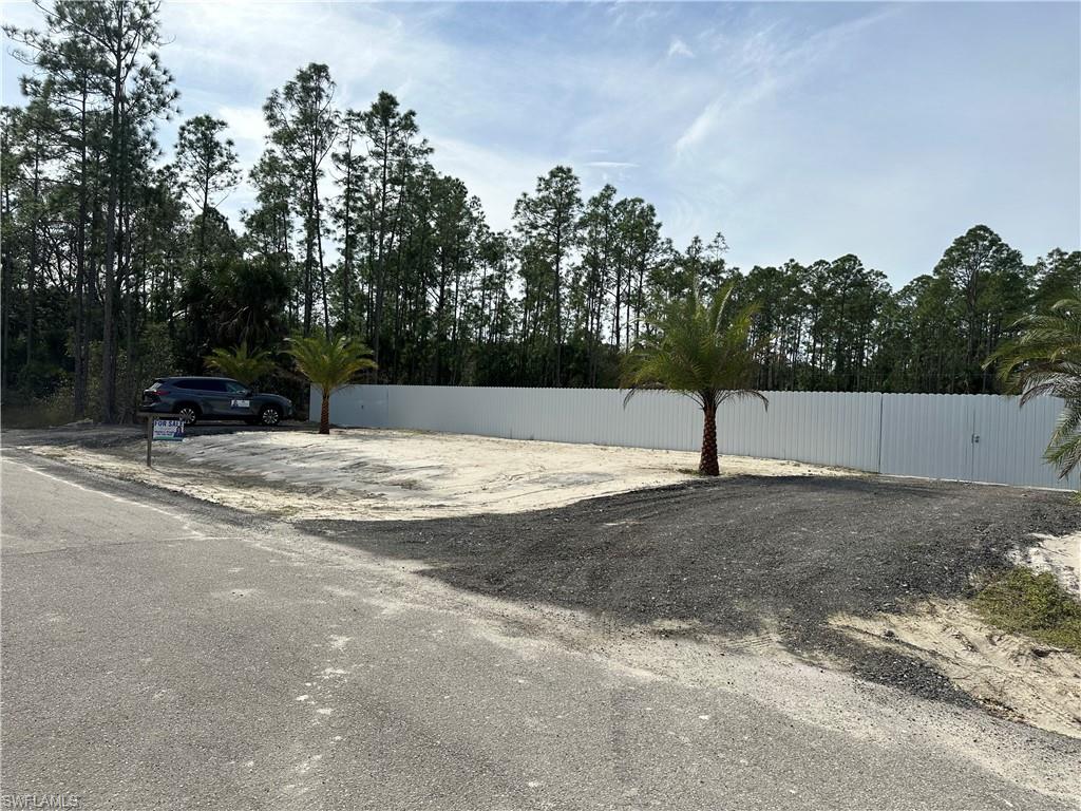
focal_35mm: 24
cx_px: 540
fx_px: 749
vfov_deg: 56.8
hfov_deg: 71.6
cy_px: 406
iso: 80
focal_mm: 6.86
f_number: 1.78
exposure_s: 1/6211
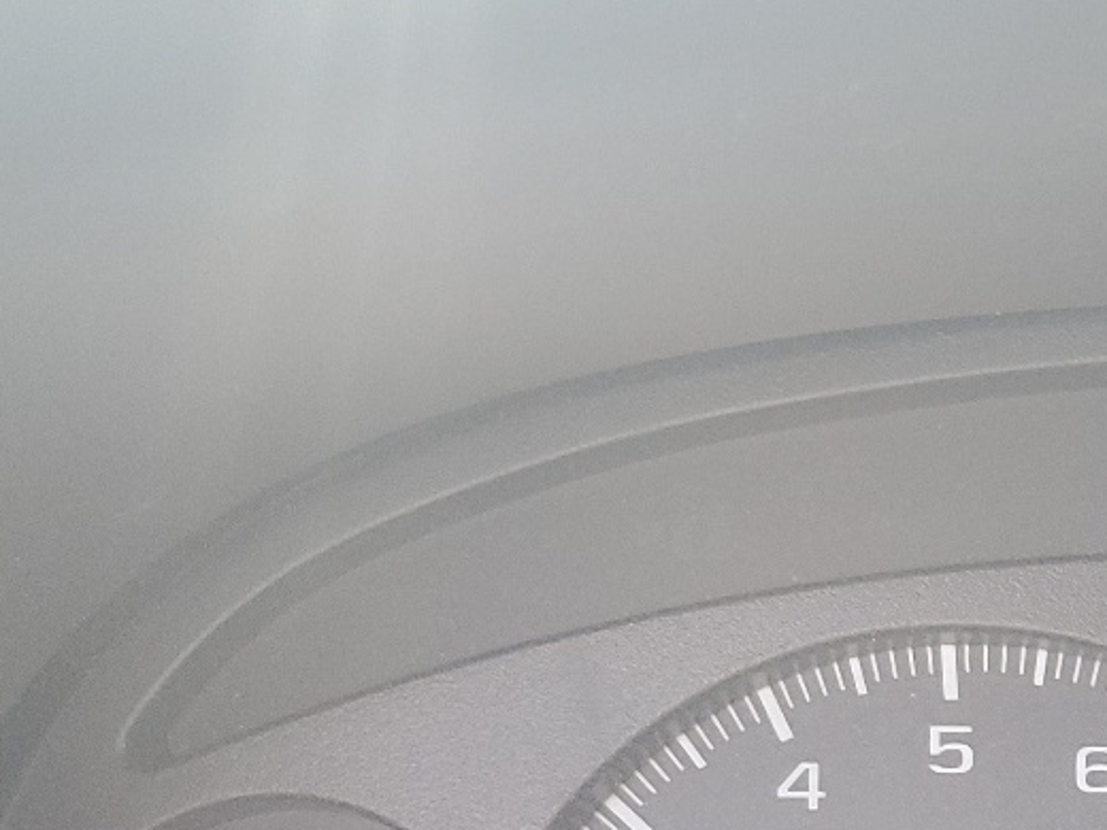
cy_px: 1043
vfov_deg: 17.4
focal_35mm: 80
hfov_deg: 20.7
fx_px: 2558
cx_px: 1678
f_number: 1.5
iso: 98
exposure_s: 1/120
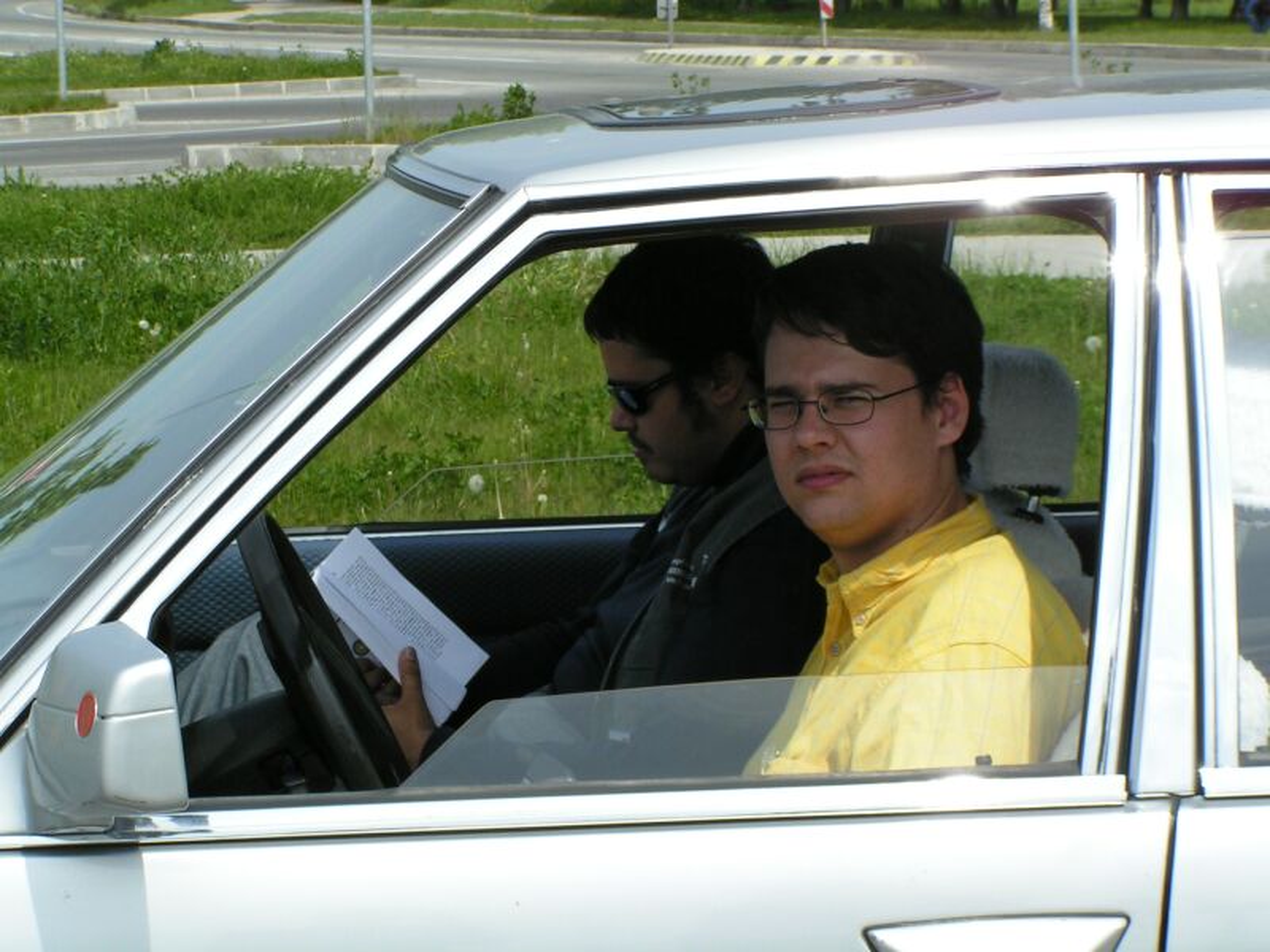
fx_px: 3816
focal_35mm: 104
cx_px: 635
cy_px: 476
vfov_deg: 14.2
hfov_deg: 18.9
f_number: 7.1
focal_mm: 15.9
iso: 50
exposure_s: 1/400
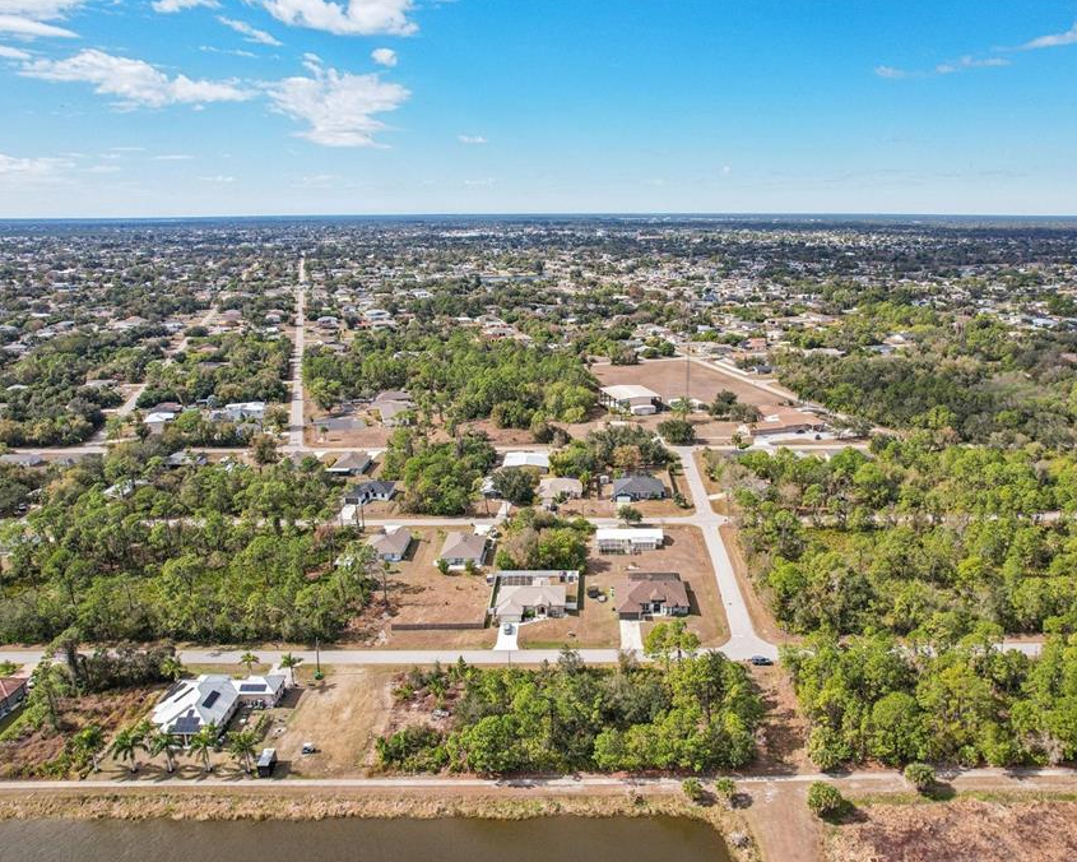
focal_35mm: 25
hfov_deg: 68.0
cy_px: 430
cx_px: 589
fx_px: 797
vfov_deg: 56.8
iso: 120
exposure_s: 1/2000
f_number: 2.8
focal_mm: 8.4
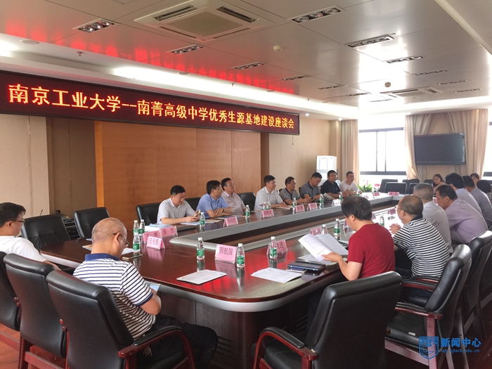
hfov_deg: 61.7
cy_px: 184
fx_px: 412
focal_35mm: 29
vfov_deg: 48.2
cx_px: 246
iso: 80
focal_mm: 4.15
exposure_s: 1/33
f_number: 2.2
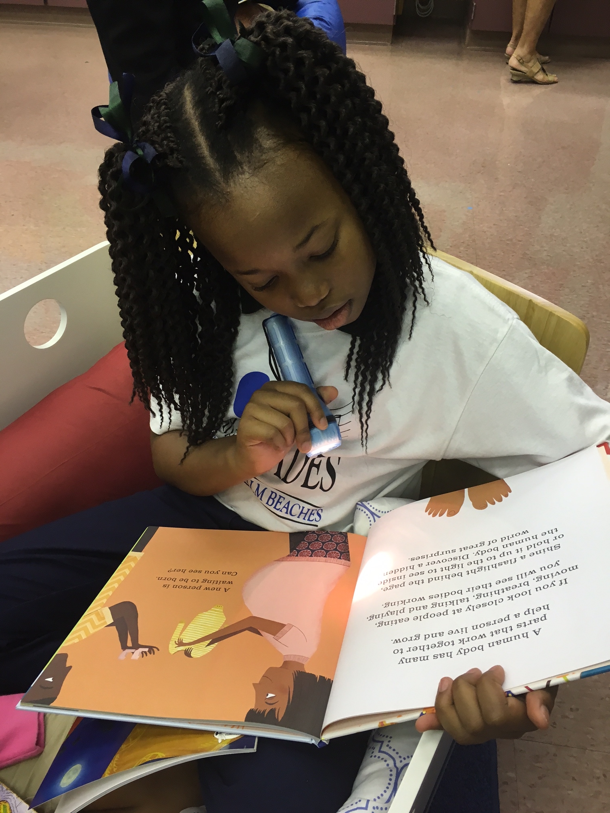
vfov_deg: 61.7
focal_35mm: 29
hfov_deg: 48.2
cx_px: 305
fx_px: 681
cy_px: 406
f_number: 2.2
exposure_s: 1/30
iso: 50
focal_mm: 4.15
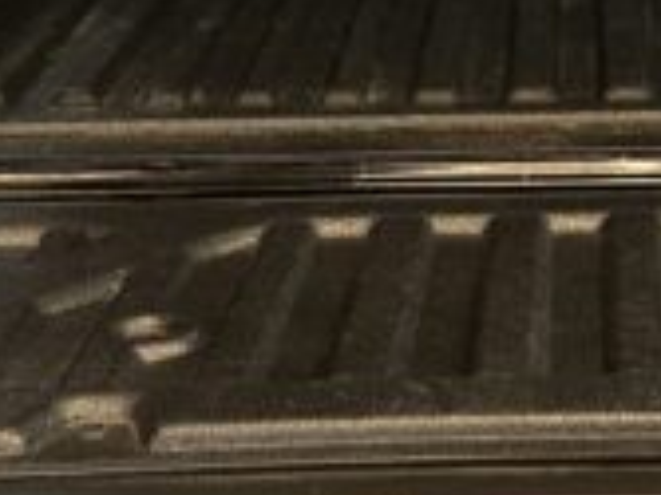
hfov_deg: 17.0
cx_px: 546
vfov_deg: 12.7
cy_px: -32
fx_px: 2194
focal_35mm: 115
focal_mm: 6.86
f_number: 1.78
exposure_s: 1/100
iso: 64
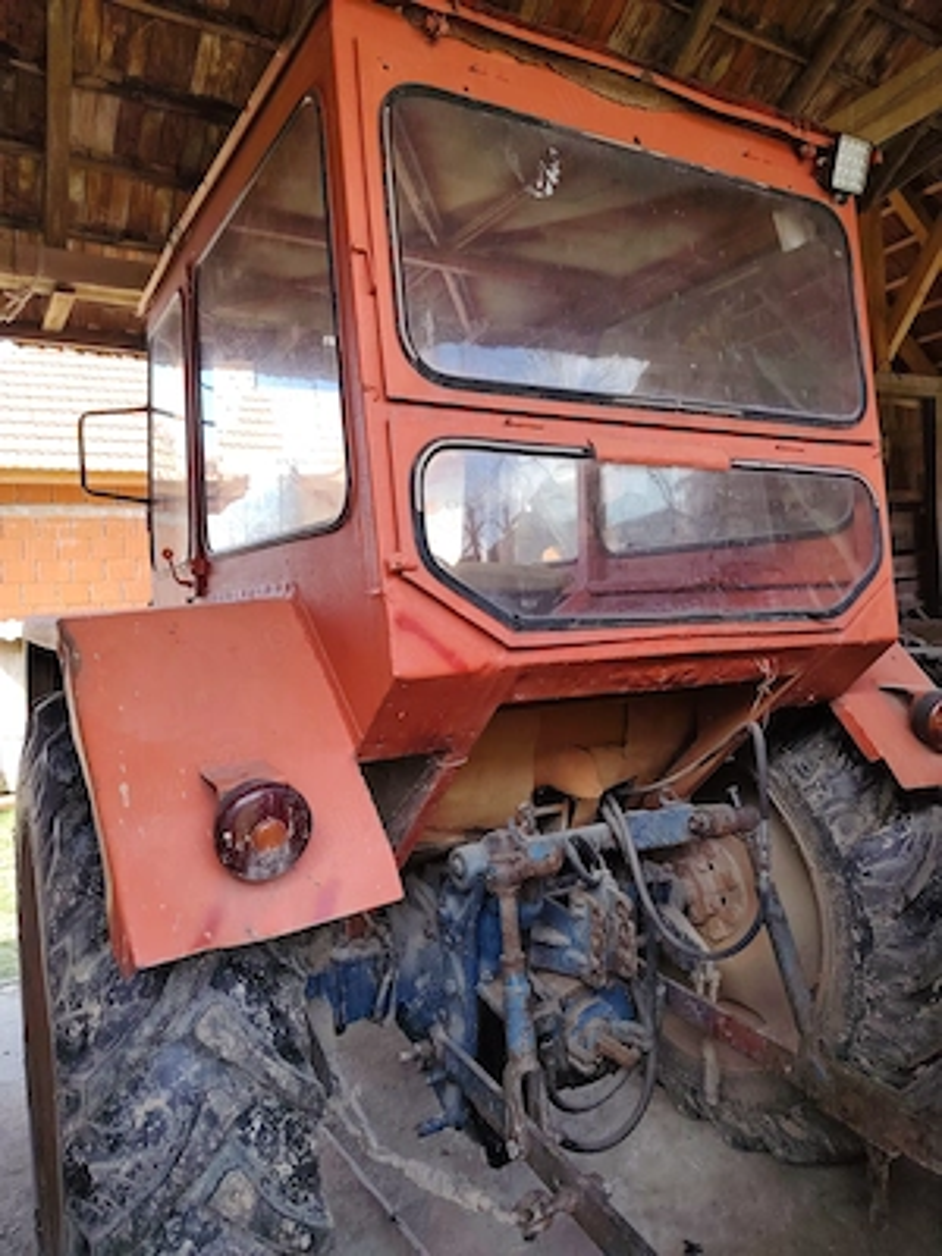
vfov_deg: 71.6
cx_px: 471
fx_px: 871
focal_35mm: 24
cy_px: 628
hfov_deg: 56.8
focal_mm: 5.25
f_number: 1.75
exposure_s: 1/100
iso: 106
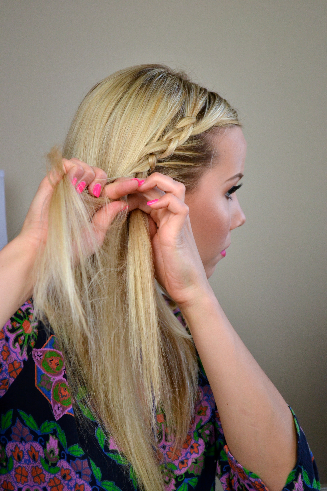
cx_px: 164
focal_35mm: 72
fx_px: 981
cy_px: 246
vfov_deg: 28.1
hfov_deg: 18.9
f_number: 5.6
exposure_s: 1/320
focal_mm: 48
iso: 800
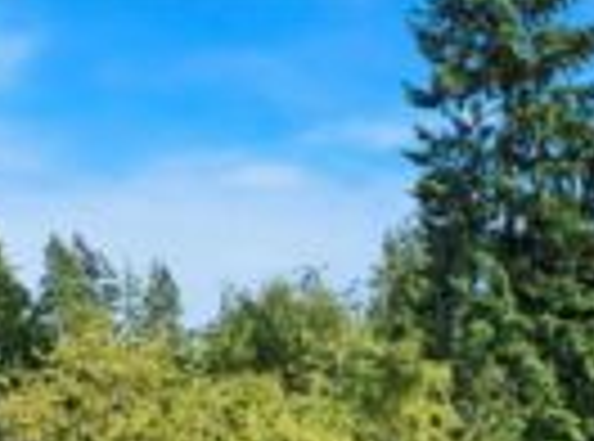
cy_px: 659
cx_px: 724
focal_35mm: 73
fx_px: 1248
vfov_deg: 17.9
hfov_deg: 24.2
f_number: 2.8
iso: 160
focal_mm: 12.29
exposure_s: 1/2000
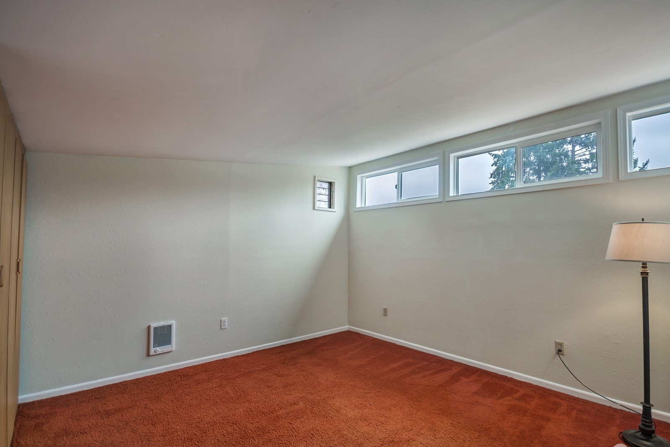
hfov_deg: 96.7
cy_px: 235
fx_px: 298
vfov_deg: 73.7
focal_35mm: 16
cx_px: 337
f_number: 5
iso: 125
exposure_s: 1/25
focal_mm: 10
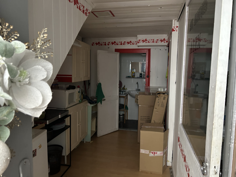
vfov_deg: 53.1
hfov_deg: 67.3
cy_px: 88
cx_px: 118
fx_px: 177
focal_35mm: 26
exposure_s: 1/37
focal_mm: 5.7
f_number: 1.5
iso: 640
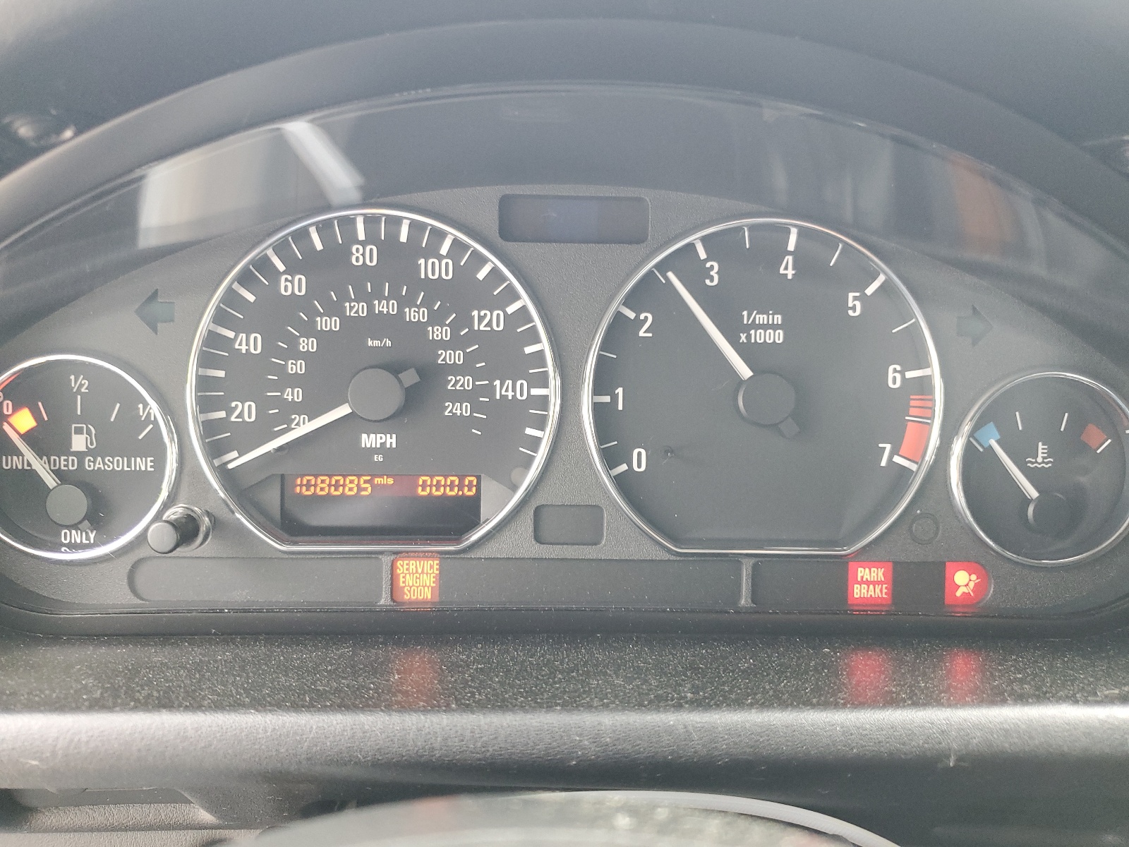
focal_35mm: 26
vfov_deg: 53.1
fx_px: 848
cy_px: 424
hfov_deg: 67.3
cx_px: 564
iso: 146
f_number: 1.5
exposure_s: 1/60.2
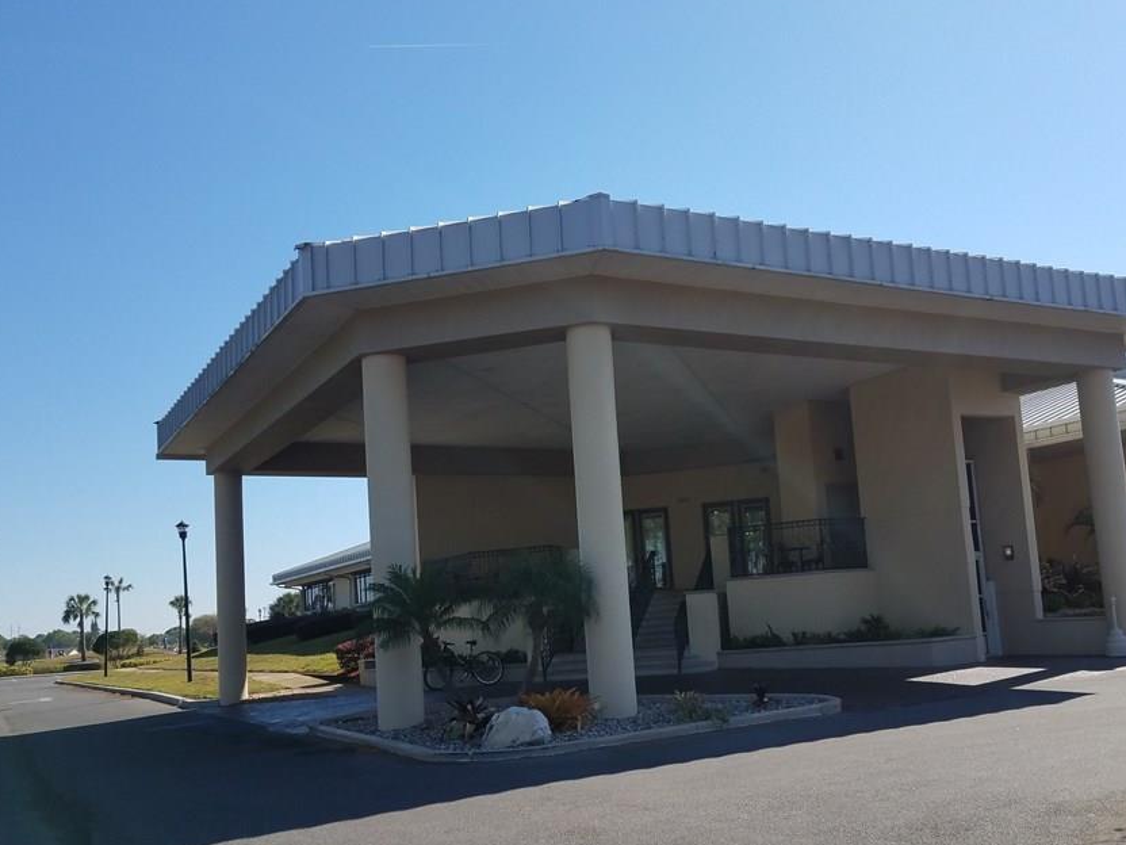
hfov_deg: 56.8
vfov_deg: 44.1
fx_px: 1041
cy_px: 464
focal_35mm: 32
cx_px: 597
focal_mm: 4.2
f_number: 1.7
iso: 40
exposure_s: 1/2336
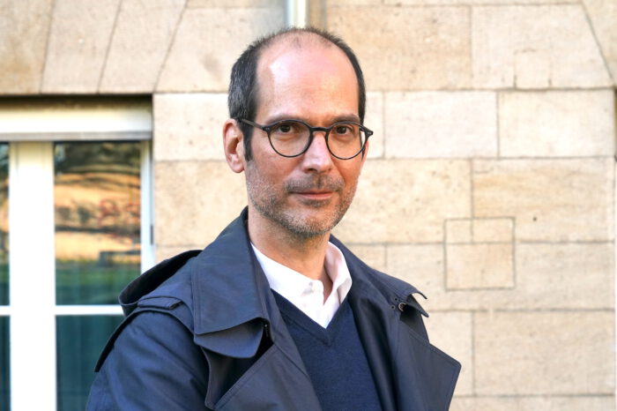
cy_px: 206
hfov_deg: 22.9
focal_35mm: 89
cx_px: 308
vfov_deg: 15.3
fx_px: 1525
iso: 4000
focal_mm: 89
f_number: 13
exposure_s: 1/400
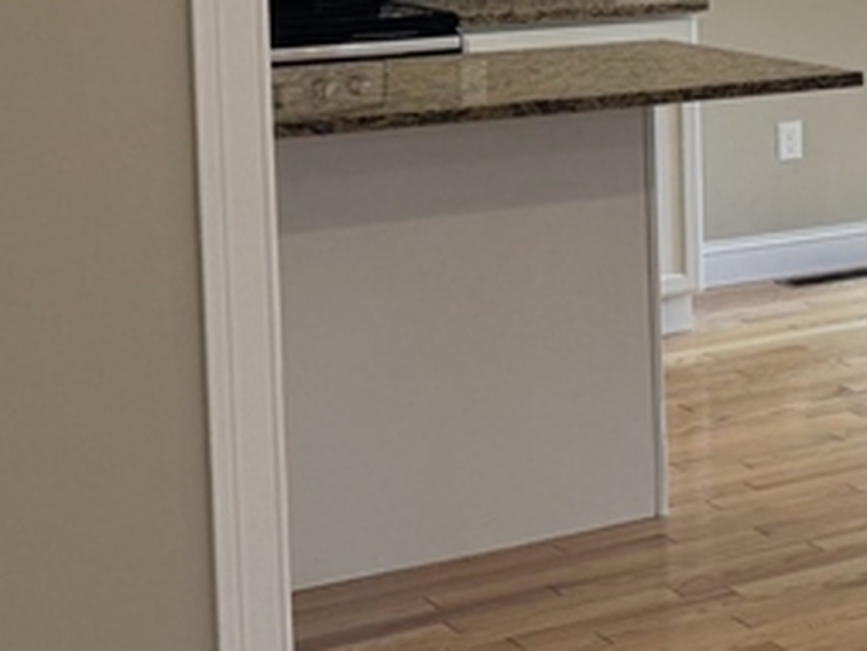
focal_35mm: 97
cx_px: 1662
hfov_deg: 16.3
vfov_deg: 14.9
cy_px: -51
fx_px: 2431
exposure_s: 1/120
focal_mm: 6.76
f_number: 1.78
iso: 100
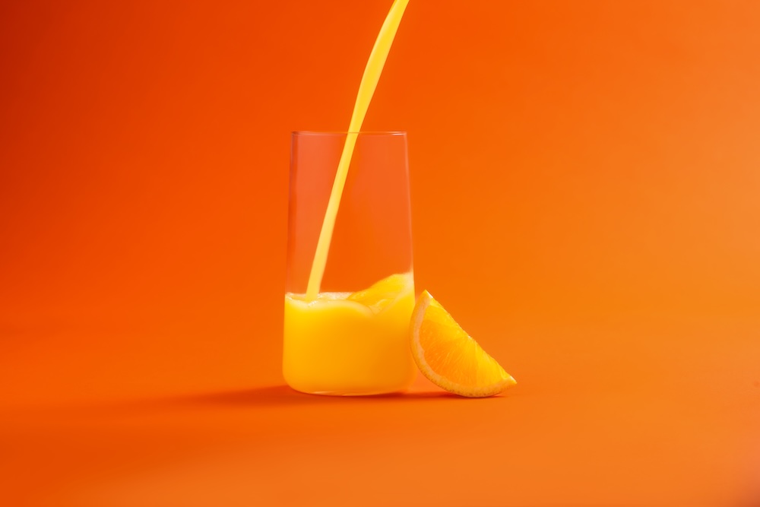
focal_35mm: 85
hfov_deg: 23.9
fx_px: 1795
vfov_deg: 16.1
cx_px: 380
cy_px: 254
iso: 100
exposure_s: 1/100
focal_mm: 85
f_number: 8.5
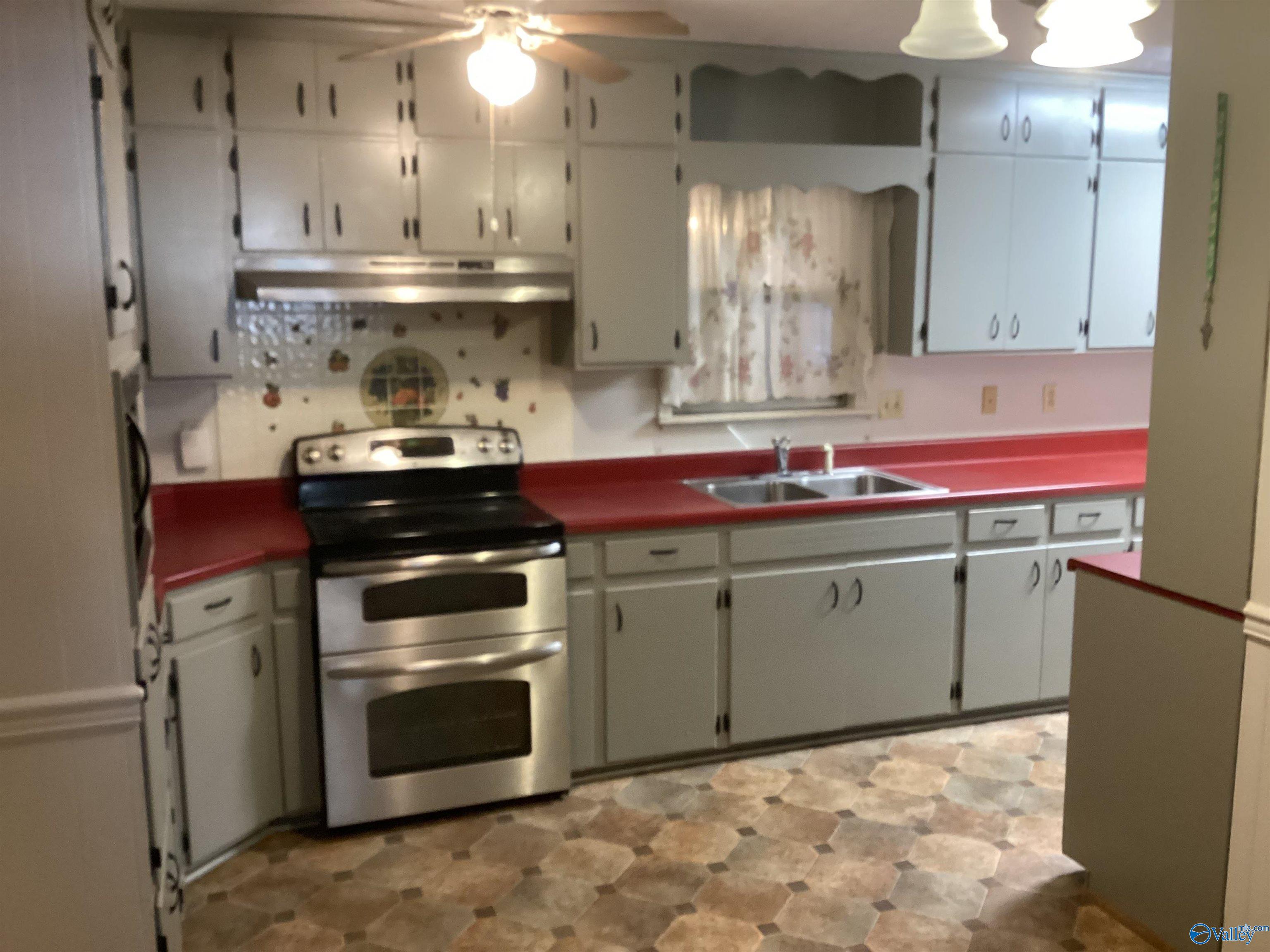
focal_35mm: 31
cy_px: 476
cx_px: 635
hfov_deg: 58.4
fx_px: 1137
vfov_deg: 45.4
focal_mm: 3.3
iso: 400
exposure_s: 1/40
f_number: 2.4
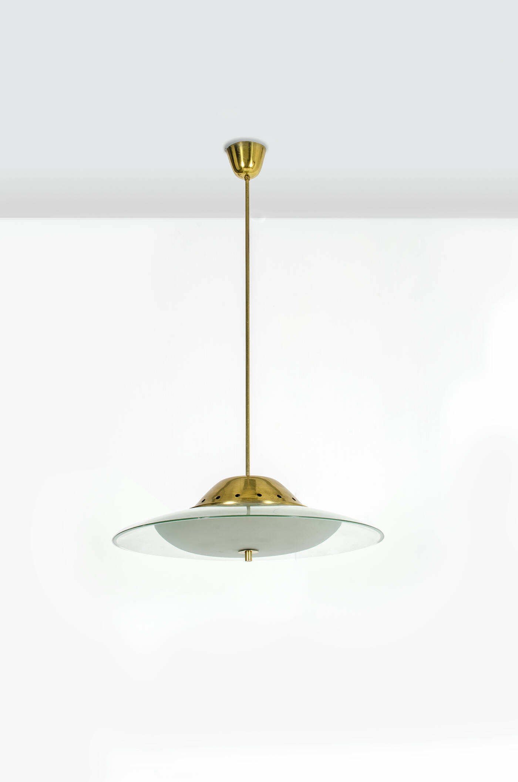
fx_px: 1138
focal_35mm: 52
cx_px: 259
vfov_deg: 37.9
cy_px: 391
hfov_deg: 25.6
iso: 100
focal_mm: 35
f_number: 16
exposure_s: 1/200
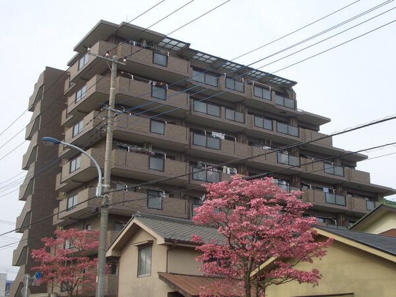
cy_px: 148
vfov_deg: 29.7
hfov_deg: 38.9
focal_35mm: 49
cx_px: 198
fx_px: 561
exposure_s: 1/200
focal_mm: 8.2
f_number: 5
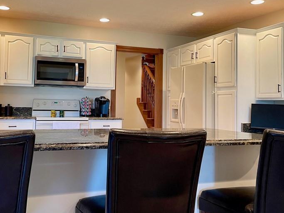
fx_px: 320
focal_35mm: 39
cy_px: 91
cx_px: 113
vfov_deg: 36.7
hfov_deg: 47.6
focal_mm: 4.2
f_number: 1.6
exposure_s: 1/60
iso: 200
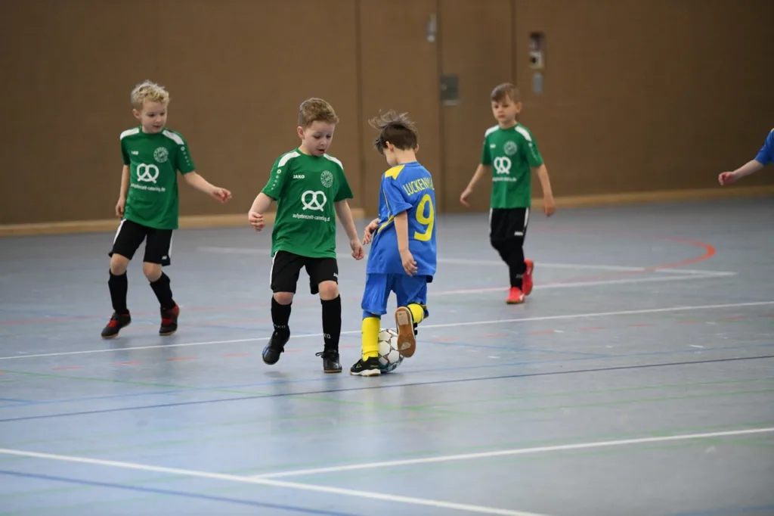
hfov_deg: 10.3
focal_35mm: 200
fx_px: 4298
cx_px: 387
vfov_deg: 6.9
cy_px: 258
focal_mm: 200
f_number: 2.8
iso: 8000
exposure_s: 1/1250
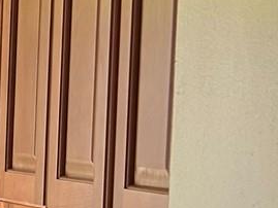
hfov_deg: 7.9
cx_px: -689
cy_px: 294
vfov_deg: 7.4
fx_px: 1591
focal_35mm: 198
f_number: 1.5
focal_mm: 5.7
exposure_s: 1/152
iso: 40
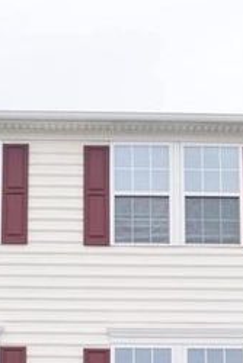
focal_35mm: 99
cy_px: 501
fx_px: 1001
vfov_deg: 18.8
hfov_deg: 13.8
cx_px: 47
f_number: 7.1
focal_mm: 22
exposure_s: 1/200
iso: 100
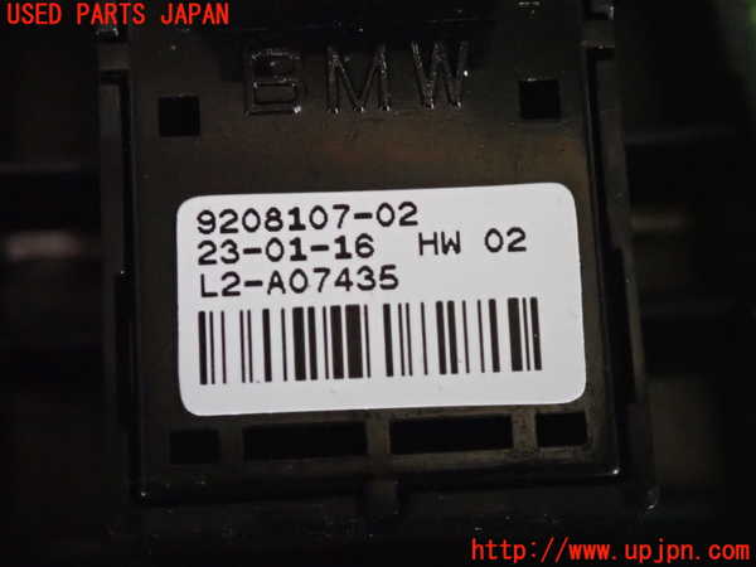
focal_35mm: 100
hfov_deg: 19.6
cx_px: 378
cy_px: 284
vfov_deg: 14.8
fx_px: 2184
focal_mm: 18
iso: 4000
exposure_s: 1/100
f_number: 4.9
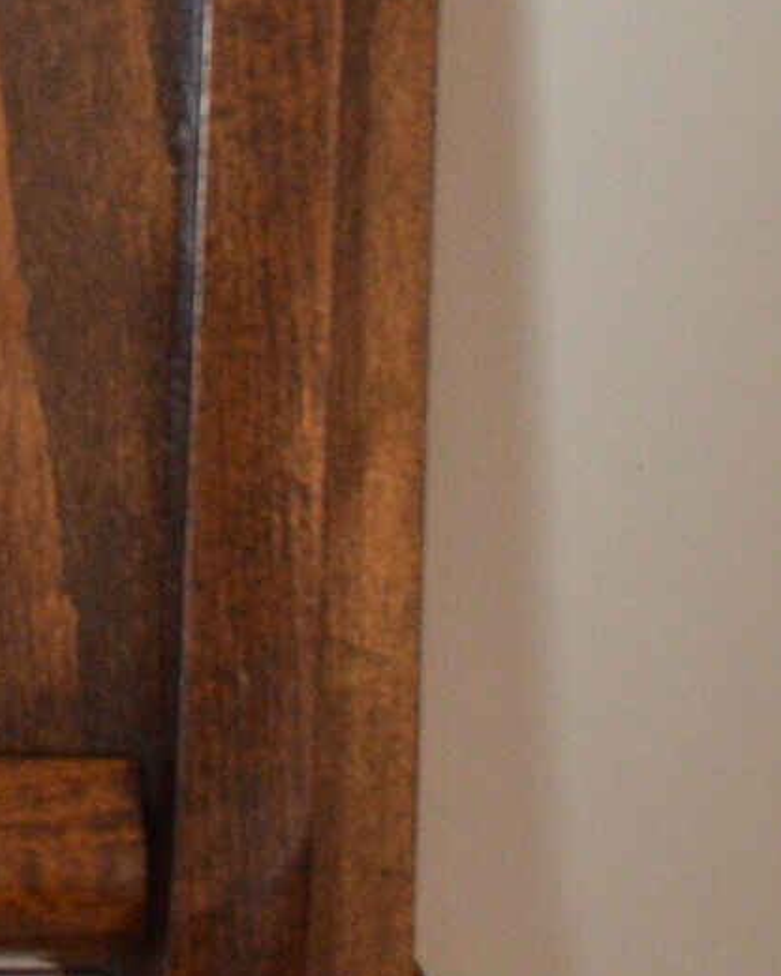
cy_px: -261
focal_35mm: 253
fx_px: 7310
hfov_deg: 5.8
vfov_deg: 7.6
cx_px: -1181
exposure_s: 1/100
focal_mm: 38
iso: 2000
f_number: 5
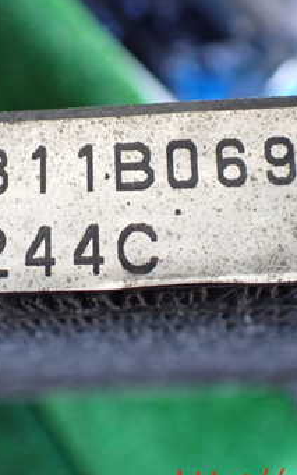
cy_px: 188
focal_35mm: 56
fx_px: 726
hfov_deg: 22.9
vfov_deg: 36.1
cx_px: 74
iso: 800
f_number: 2.3
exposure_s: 1/60
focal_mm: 5.4
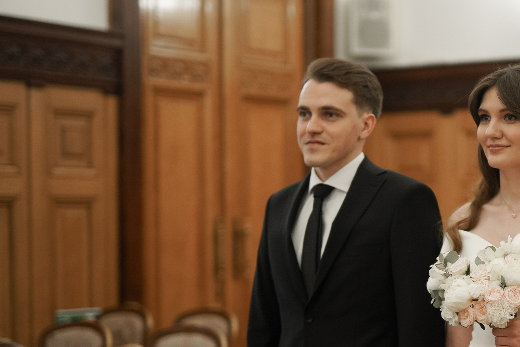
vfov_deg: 13.6
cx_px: 492
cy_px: 273
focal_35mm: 100
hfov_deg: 19.9
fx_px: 1445
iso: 640
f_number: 1.4
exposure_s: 1/500
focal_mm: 50
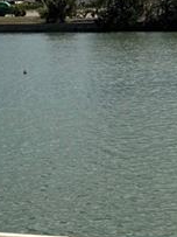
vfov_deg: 13.9
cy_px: 109
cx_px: 118
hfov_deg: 10.4
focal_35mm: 142
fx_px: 969
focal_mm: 6.76
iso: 80
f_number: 1.78
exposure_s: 1/5814
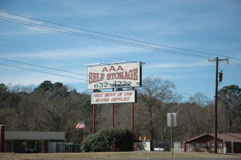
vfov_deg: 14.7
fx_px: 622
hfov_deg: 21.9
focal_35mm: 93
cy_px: 80
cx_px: 120
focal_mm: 62
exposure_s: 1/1250
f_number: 4.5
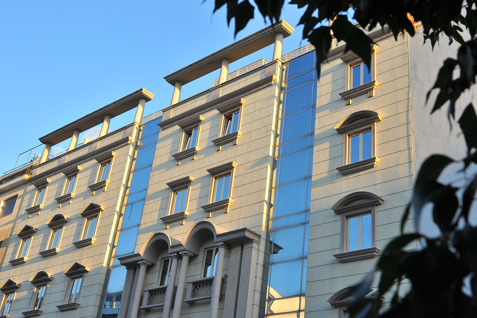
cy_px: 143
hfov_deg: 43.6
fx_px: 596
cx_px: 249
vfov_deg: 29.8
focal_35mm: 45
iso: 200
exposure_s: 1/100
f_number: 7.1
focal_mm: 40
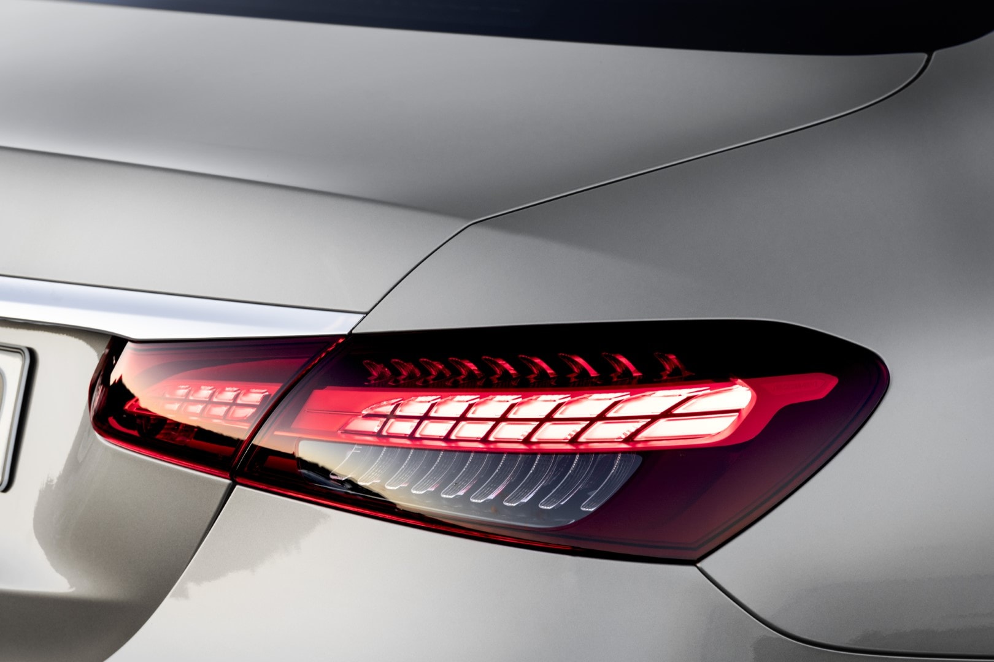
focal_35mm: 200
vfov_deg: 6.9
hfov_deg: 10.3
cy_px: 331
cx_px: 497
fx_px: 5522
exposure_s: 1/30
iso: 200
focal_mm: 200
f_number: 8
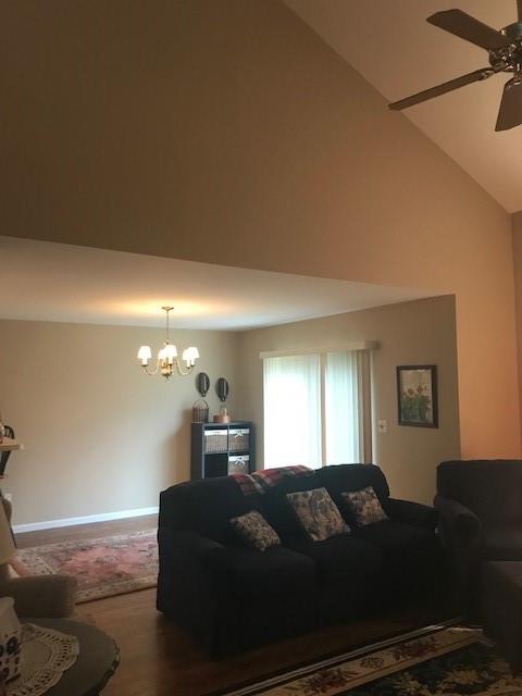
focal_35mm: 28
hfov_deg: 49.7
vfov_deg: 63.4
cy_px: 348
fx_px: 563
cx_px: 261
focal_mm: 3.99
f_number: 1.8
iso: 100
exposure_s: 1/15
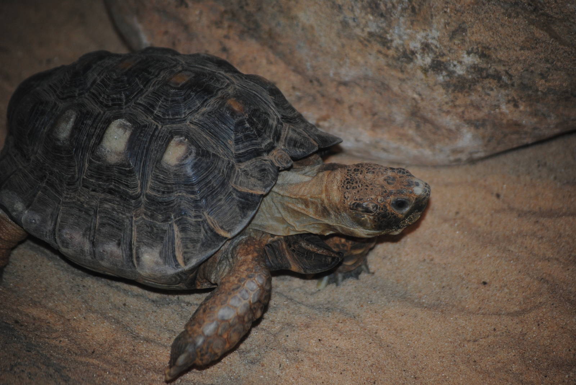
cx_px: 288
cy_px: 192
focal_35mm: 183
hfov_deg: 11.2
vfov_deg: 7.5
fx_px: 2931
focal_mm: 122
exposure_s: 1/60
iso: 200
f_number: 4.8
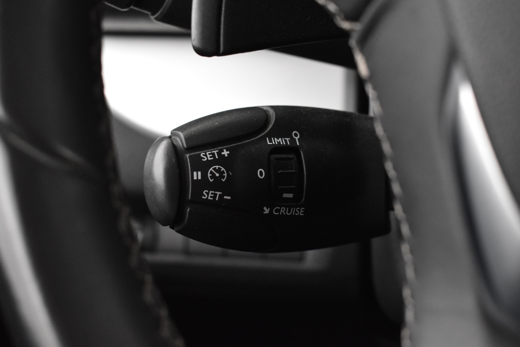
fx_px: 867
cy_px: 174
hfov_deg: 33.4
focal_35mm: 60
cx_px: 260
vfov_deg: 22.6
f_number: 4.8
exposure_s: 1/13
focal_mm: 40
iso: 3200
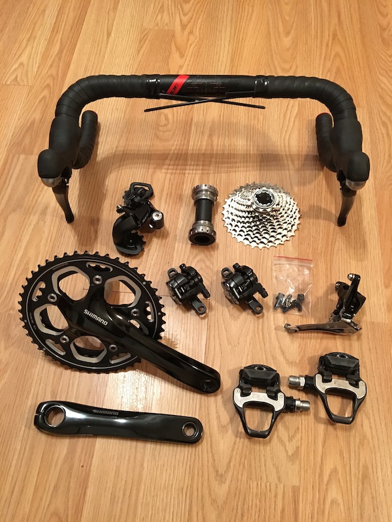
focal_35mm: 29
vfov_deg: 61.7
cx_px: 196
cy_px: 261
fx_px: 438
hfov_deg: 48.2
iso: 250
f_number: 2.2
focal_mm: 4.15
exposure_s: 1/15
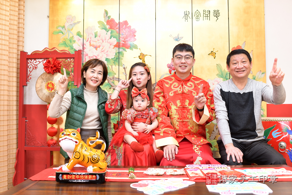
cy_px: 98
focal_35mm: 35
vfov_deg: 37.9
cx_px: 146
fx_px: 284
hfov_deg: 54.4
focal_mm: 35
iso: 1000
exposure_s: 1/200
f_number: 4.5
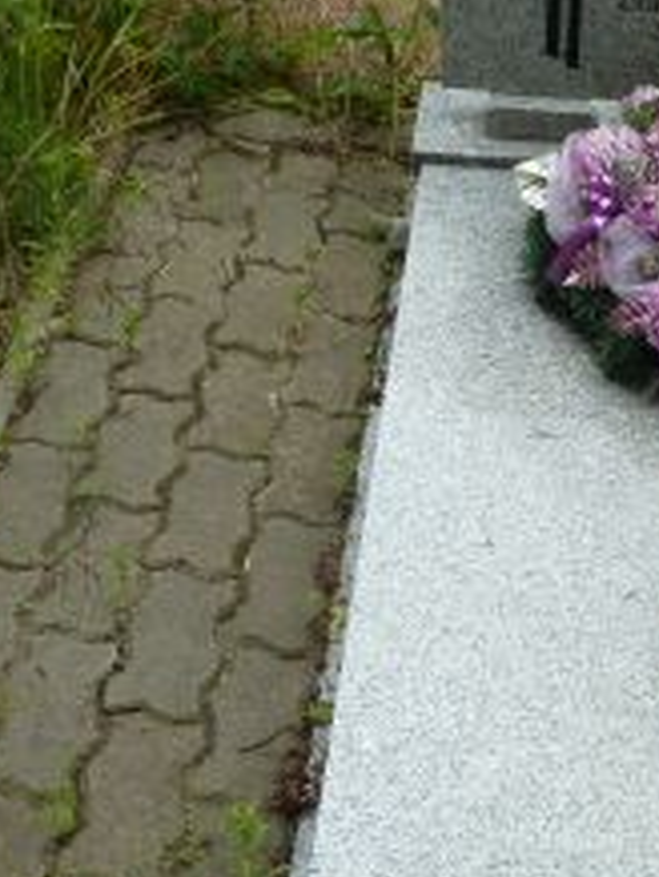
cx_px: 671
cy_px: 543
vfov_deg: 34.7
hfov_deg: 25.2
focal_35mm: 55
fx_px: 1393
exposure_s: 1/200
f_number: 4
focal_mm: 4.1
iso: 80
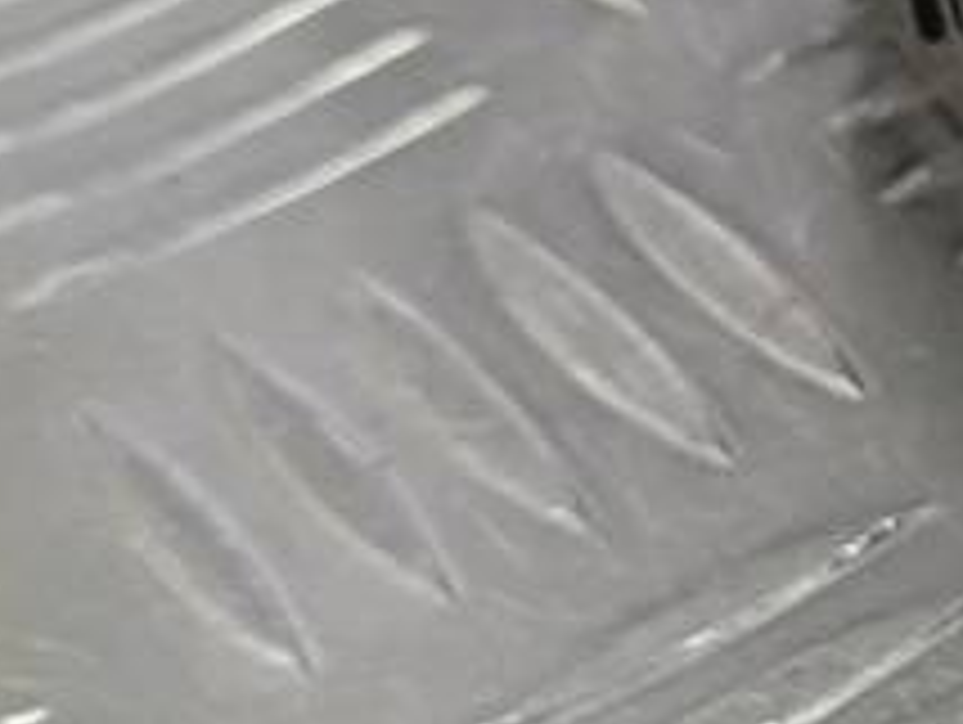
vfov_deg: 11.5
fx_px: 3593
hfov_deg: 12.7
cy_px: 405
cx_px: 2124
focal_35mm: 129
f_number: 1.6
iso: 136
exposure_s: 1/50
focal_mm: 4.11
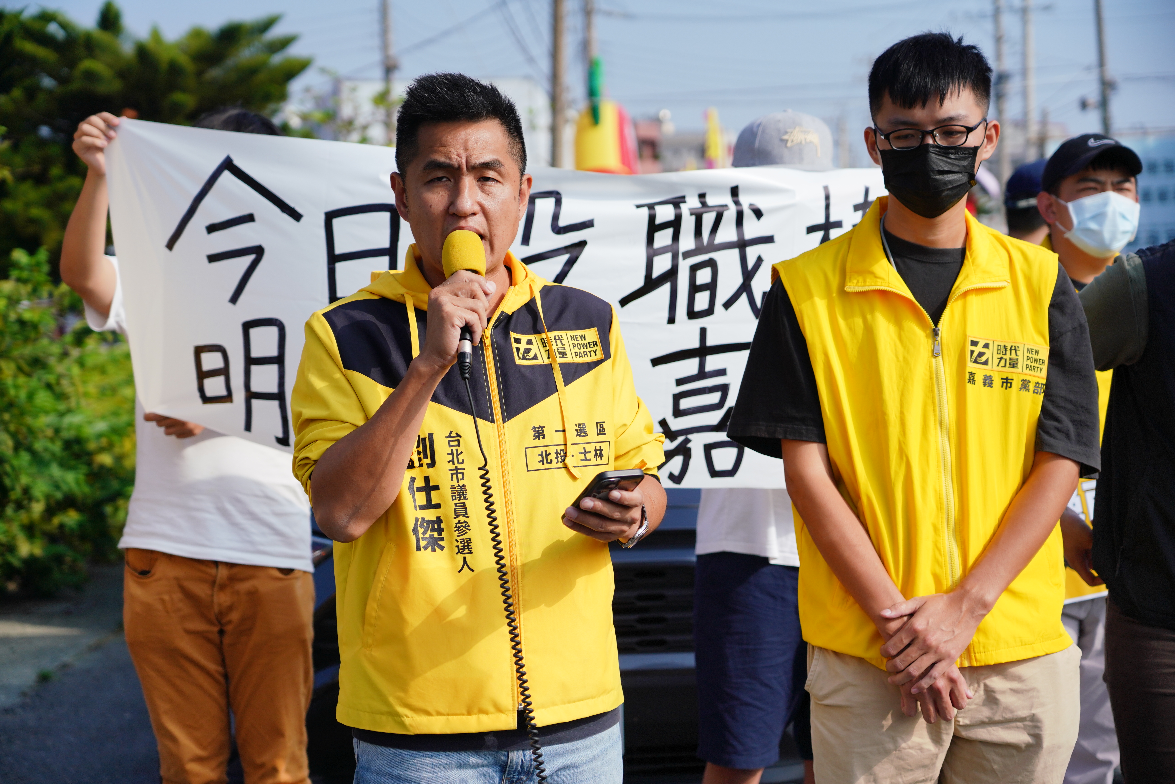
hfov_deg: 28.8
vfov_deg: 19.5
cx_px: 588
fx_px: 2285
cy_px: 392
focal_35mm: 70
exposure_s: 1/4000
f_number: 4
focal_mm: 70
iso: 400
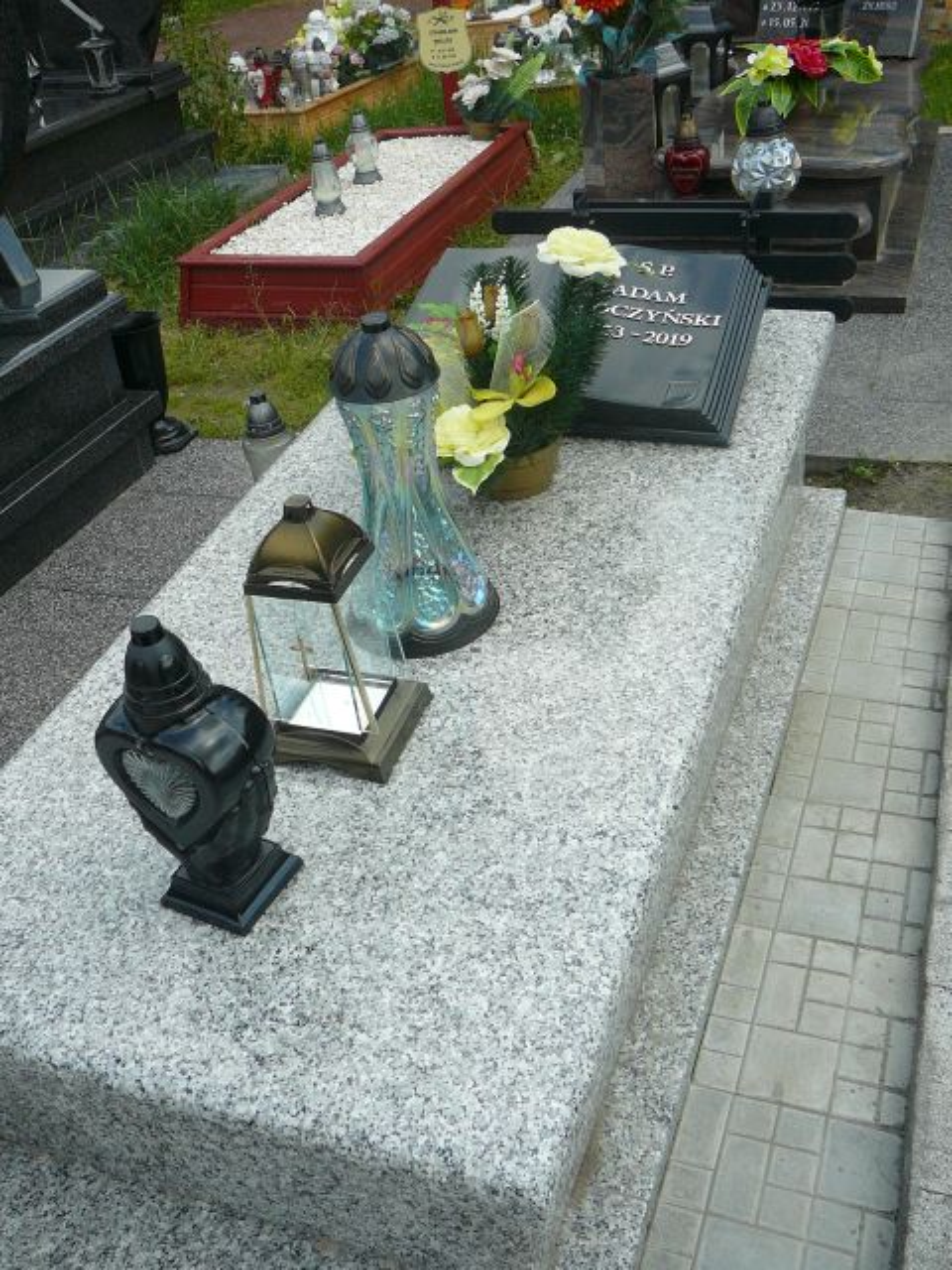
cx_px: 476
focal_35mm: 35
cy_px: 635
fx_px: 1283
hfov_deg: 40.7
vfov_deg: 52.6
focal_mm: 5.2
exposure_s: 1/800
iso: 80
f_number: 2.8
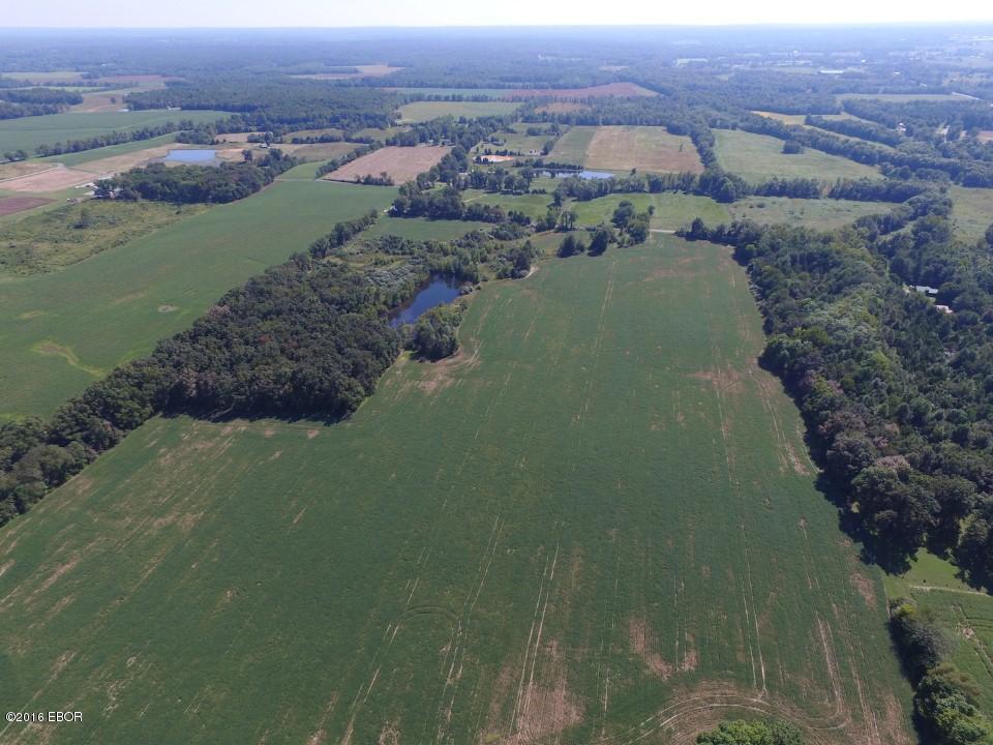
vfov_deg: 66.0
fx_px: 574
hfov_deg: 81.7
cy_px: 372
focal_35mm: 20
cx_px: 496
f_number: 2.8
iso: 200
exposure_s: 1/1250
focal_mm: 3.61
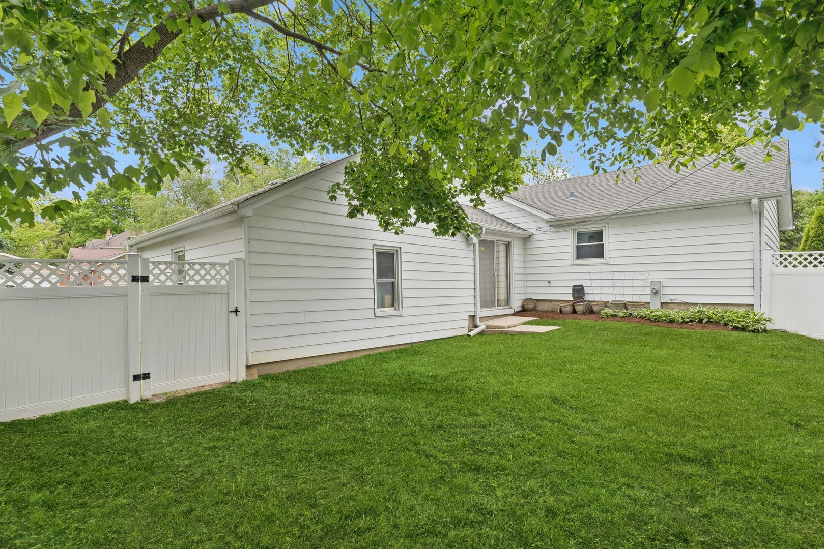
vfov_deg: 70.5
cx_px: 412
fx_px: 389
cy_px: 274
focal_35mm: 17
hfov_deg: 93.3
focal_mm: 17
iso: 200
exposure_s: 1/250
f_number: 8
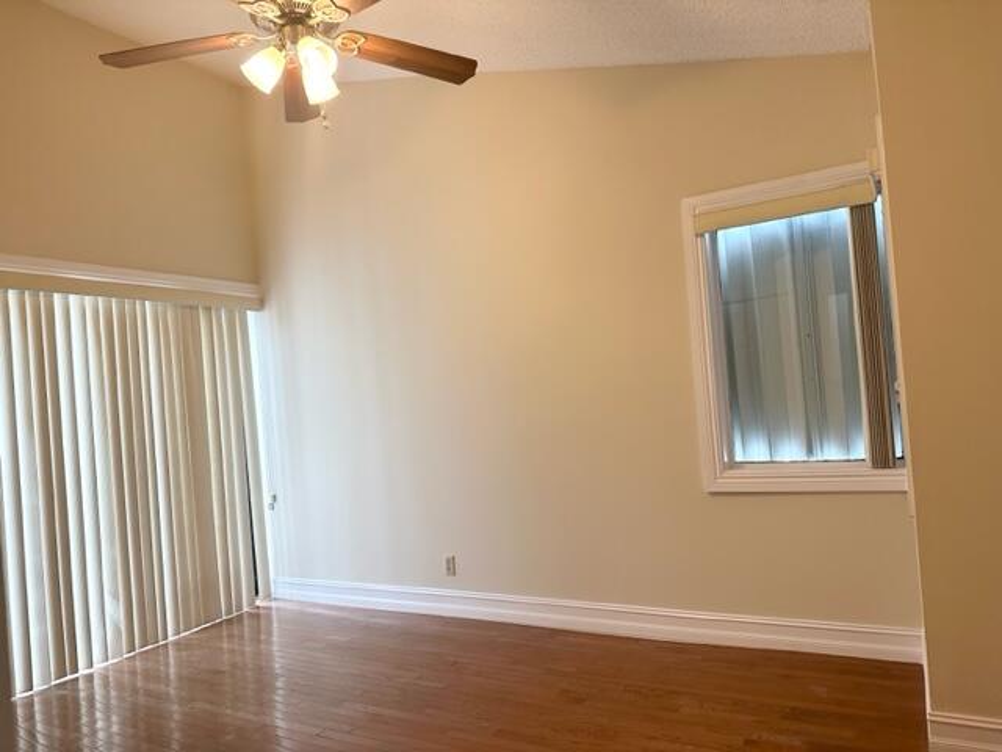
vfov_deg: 56.8
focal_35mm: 24
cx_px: 501
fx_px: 695
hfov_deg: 71.6
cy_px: 376
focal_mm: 6.86
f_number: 1.78
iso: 200
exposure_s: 1/120
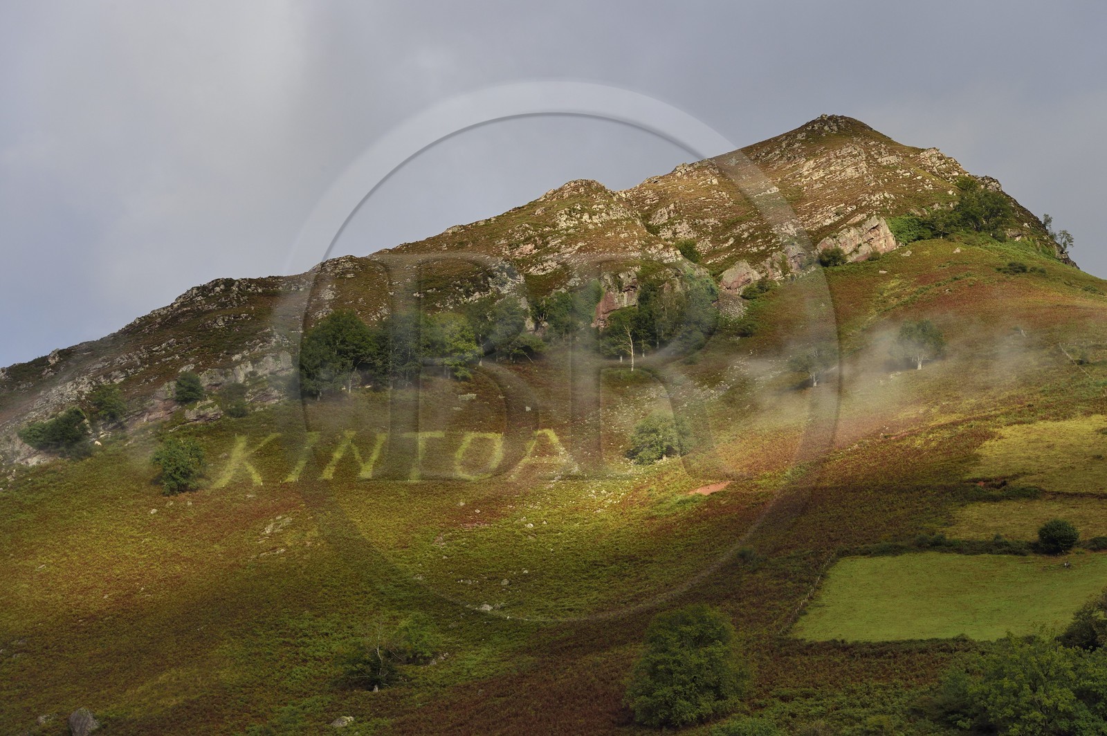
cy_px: 368
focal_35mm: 70
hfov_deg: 28.9
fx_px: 2151
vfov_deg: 19.4
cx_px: 554
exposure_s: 1/320
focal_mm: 70
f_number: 11
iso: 400
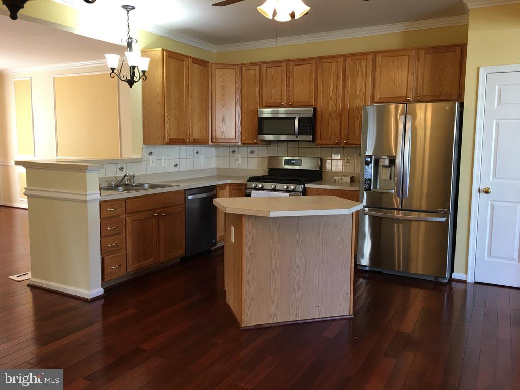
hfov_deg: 61.7
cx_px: 260
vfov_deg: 48.2
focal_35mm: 29
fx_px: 436
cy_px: 195
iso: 25
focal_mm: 4.15
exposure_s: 1/15
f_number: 2.2
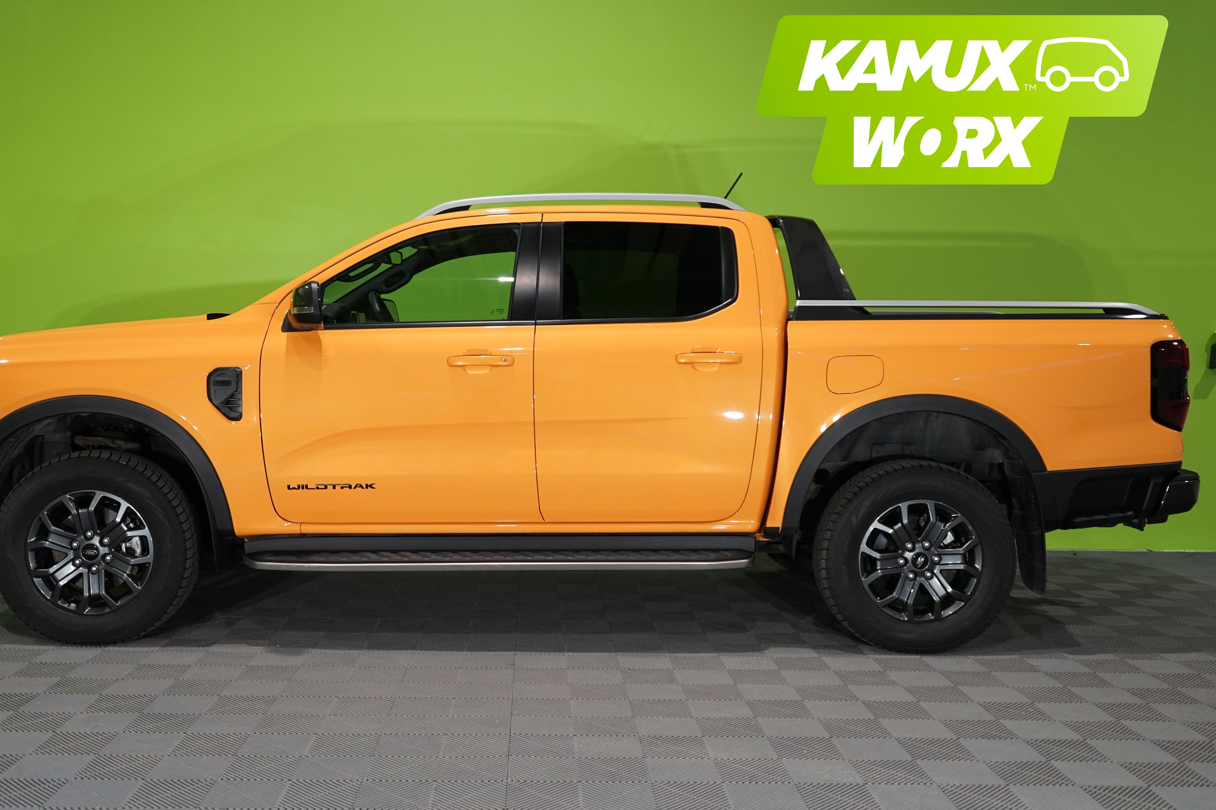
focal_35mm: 35
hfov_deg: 54.4
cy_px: 410
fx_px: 1182
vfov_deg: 37.8
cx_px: 563
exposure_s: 1/160
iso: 1000
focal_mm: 32
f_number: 4
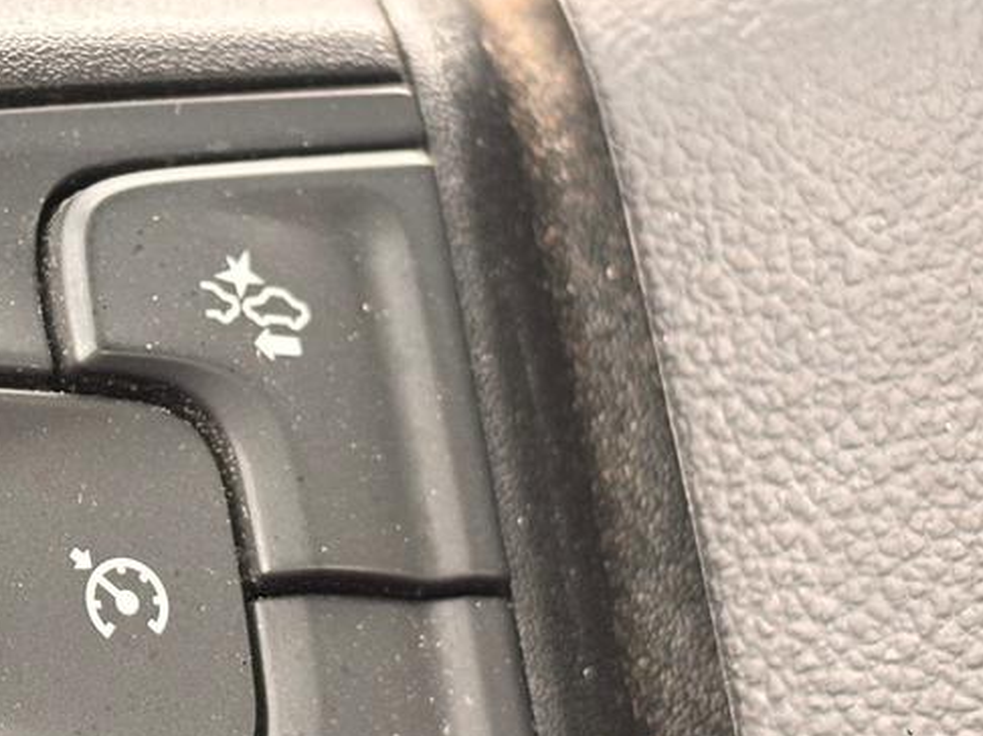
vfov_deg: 10.8
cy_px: 406
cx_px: 16
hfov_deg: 14.2
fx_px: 3889
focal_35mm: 137
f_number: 1.6
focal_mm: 5.96
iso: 64
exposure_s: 1/60
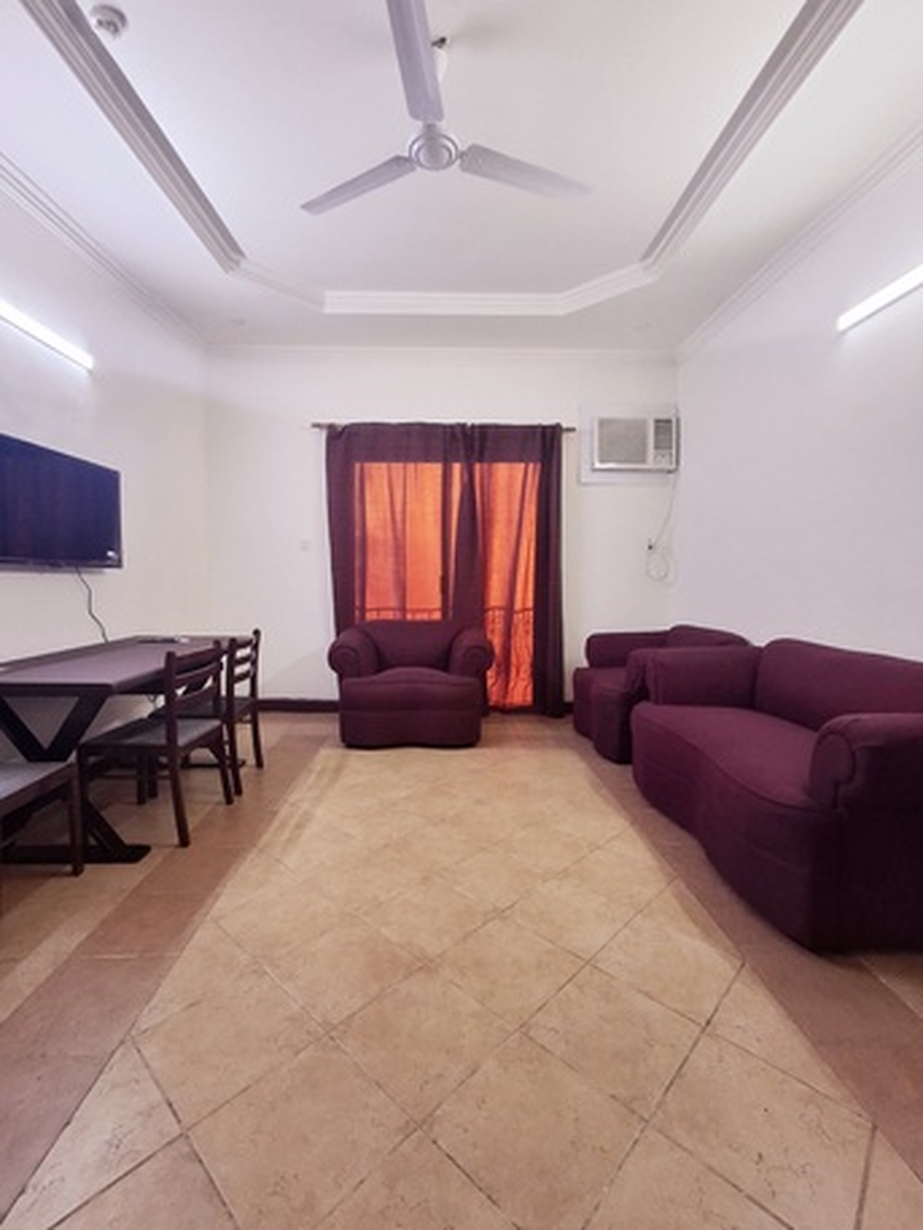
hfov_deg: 78.1
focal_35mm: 16
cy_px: 615
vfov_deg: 94.5
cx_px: 462
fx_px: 569
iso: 125
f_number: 2.2
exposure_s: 1/50
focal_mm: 1.64
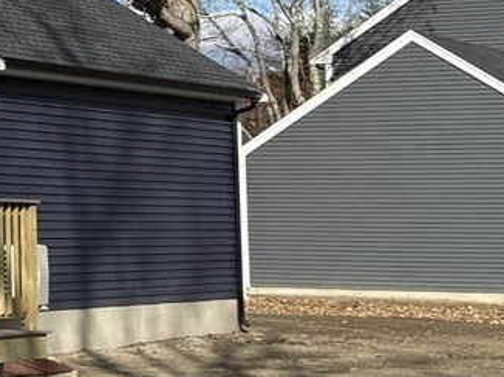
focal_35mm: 151
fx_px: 2197
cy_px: -3
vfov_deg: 9.7
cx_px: -489
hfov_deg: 11.8
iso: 80
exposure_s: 1/5319
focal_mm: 6.76
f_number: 1.78
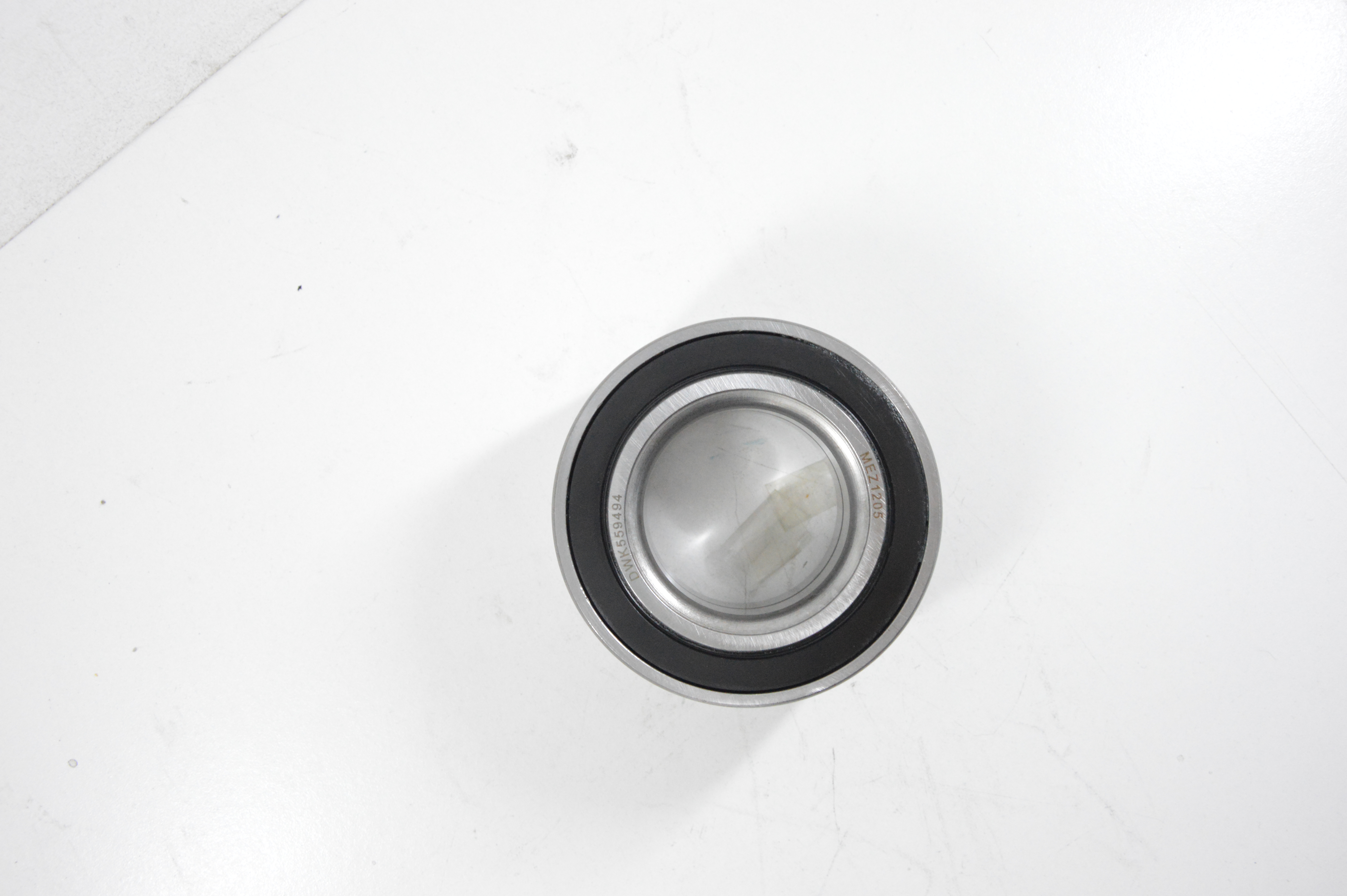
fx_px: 1794
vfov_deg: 28.0
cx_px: 674
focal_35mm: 48
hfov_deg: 41.1
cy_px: 448
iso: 3200
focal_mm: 32
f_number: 7.1
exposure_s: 1/100
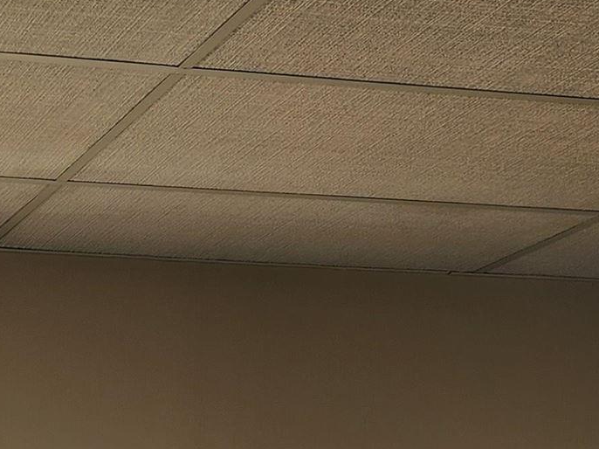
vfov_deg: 12.7
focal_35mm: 103
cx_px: -176
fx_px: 1782
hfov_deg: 17.9
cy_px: 869
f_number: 1.8
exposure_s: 1/305
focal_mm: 5.4
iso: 20
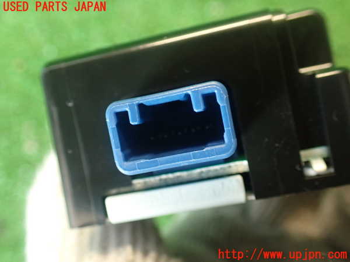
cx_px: 175
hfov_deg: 56.8
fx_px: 324
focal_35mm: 32
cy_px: 131
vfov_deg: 44.2
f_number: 2.4
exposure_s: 1/30
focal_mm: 5.79
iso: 500
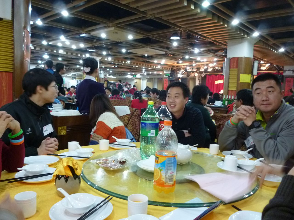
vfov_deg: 49.7
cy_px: 110
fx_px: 238
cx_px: 147
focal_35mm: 28
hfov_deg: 63.4
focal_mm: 5
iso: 400
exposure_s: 1/8
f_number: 3.1
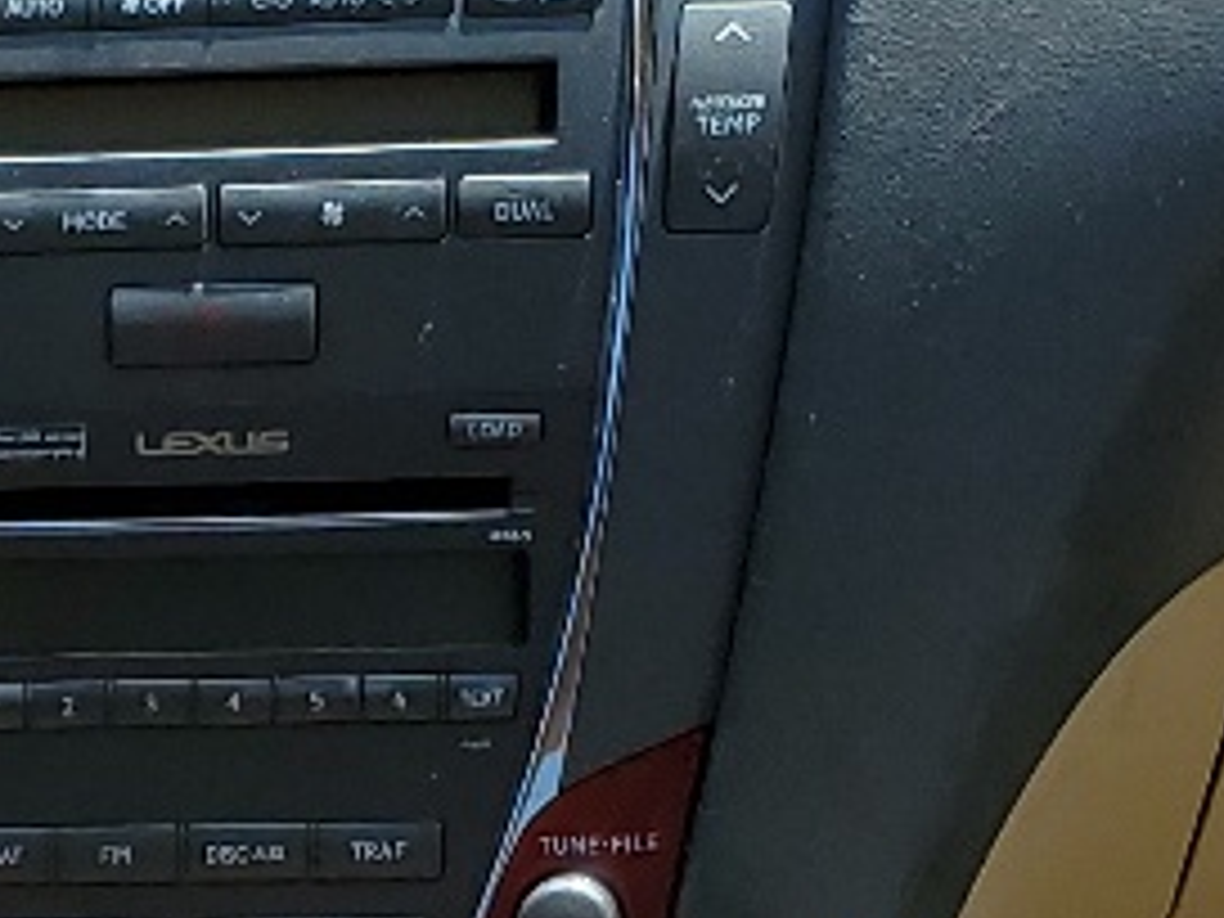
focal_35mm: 153
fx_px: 5410
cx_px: -198
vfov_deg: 9.1
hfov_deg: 12.6
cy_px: 1809
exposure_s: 1/1111
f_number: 1.5
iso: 50
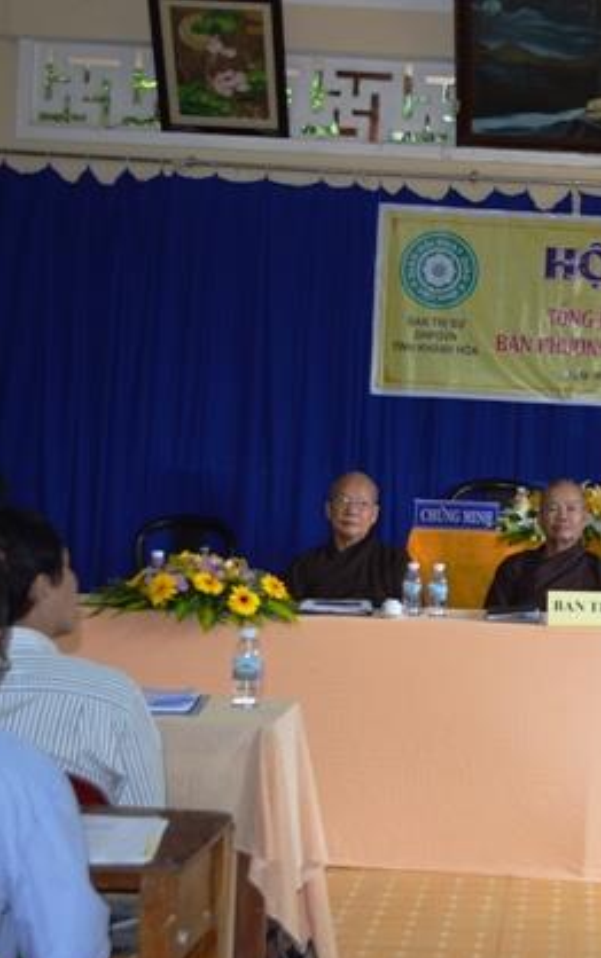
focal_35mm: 68
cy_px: 486
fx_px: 1773
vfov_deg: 30.3
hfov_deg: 18.5
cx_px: 658
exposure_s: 1/100
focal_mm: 29
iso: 400
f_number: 4.5
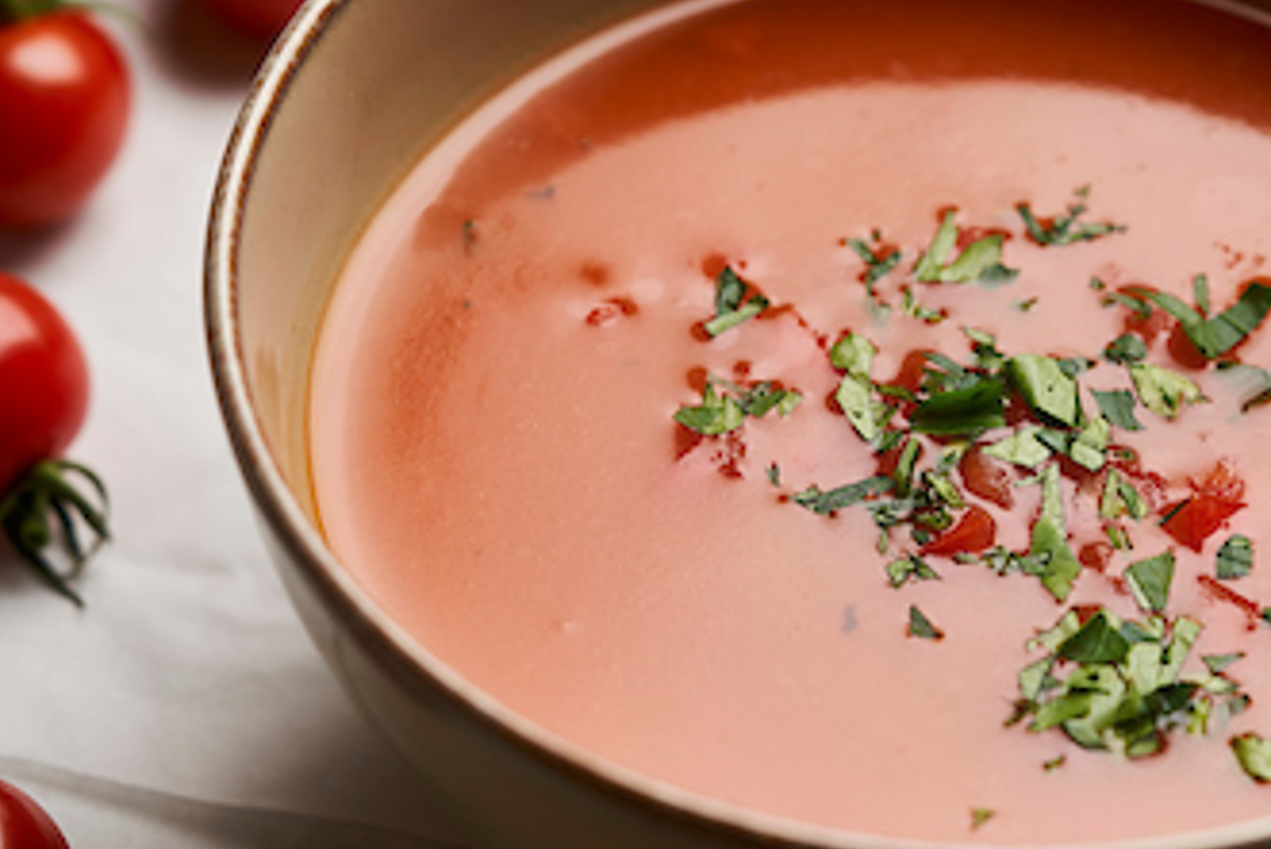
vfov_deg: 8.4
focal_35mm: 163
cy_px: 384
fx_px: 5757
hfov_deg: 12.6
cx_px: 979
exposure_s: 1/200
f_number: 4
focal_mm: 90
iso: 200
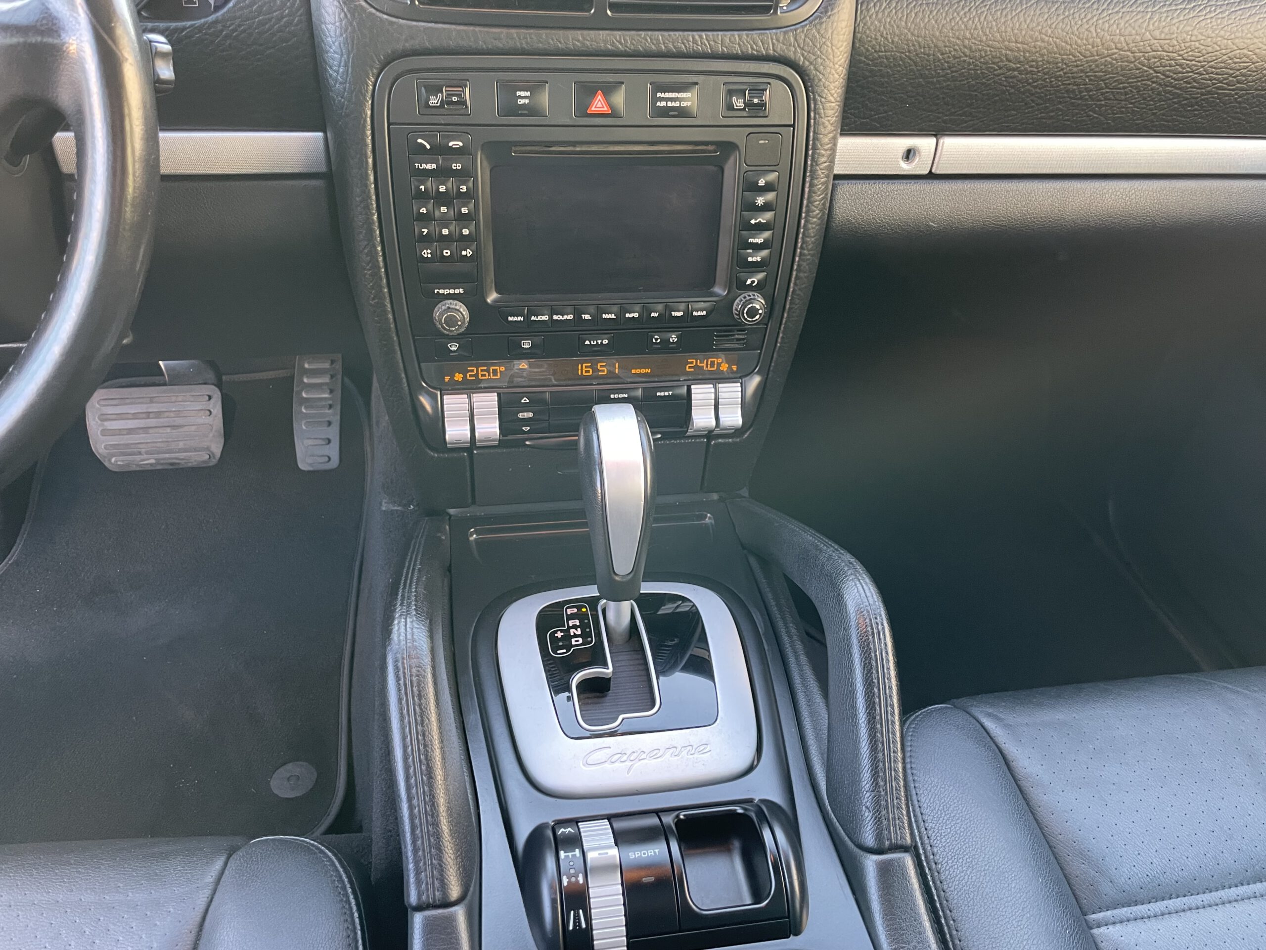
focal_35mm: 26
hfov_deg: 67.3
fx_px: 951
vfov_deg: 53.1
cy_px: 475
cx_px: 633
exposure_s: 1/60
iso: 320
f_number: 1.6
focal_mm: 4.2
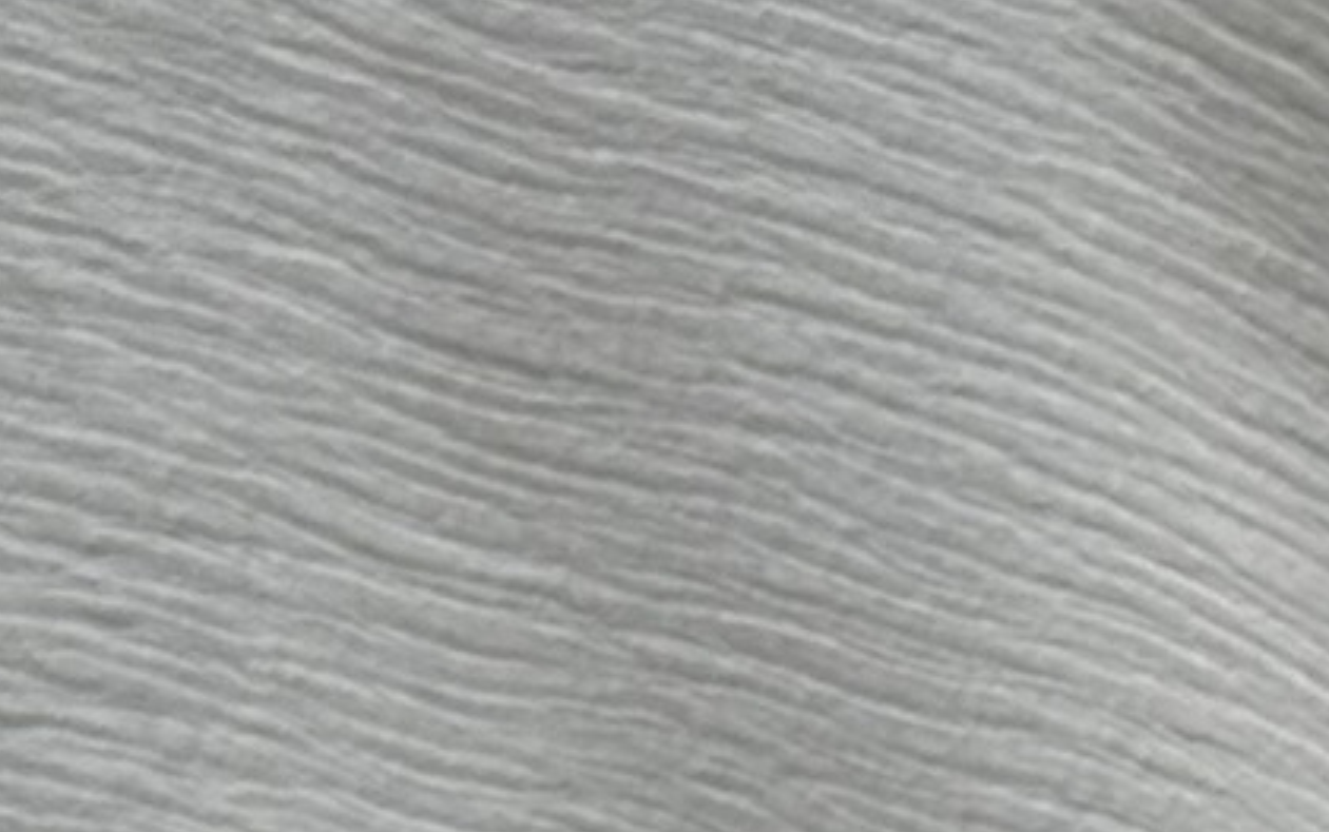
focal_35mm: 248
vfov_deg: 5.1
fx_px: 8987
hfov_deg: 8.3
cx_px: 2025
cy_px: 2243
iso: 64
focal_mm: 6.76
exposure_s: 1/164
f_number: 1.78
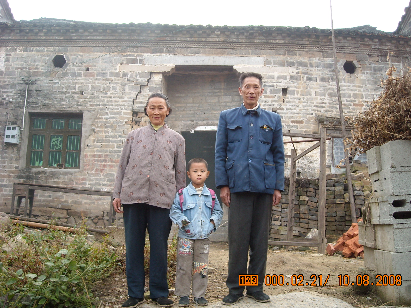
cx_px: 208
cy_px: 155
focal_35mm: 36
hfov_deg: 51.4
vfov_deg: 39.7
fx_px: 427
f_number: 2.8
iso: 109
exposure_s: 1/60
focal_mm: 5.7
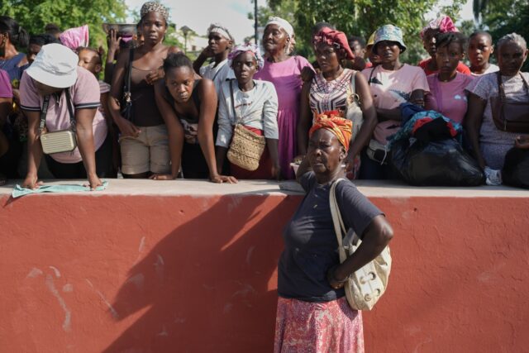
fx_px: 573
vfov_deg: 34.2
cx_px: 264
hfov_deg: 49.5
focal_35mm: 39
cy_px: 176
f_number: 4
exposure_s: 1/250
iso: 80
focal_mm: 39
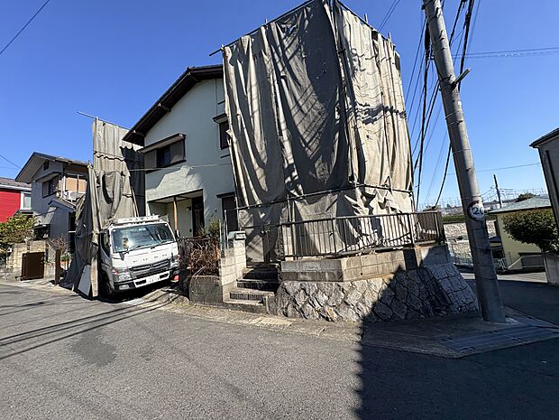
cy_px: 210
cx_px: 280
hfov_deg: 102.1
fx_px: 226
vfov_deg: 85.7
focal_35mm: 14
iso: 50
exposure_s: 1/1160
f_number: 2.2
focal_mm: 2.22
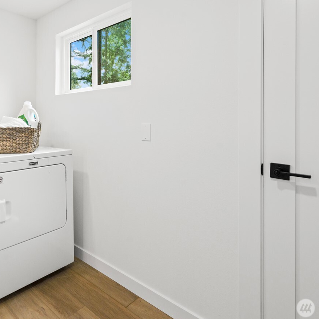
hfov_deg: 63.0
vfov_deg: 66.1
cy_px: 116
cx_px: 77
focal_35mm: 23
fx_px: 240
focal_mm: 14
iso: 640
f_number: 7.1
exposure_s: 1/25
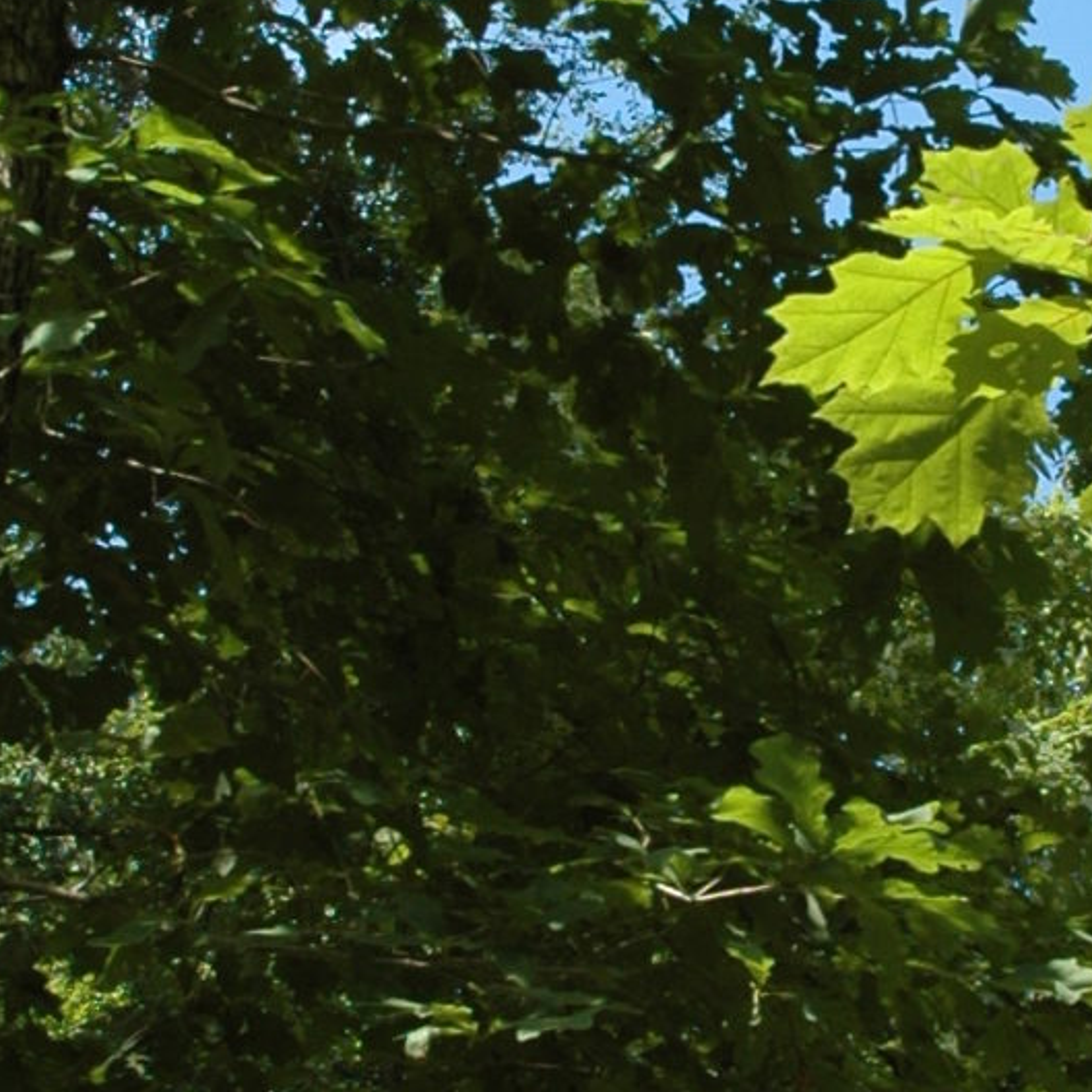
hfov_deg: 15.6
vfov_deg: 15.7
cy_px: 568
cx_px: 877
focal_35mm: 111
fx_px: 3962
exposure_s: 1/160
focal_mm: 18
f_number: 6.3
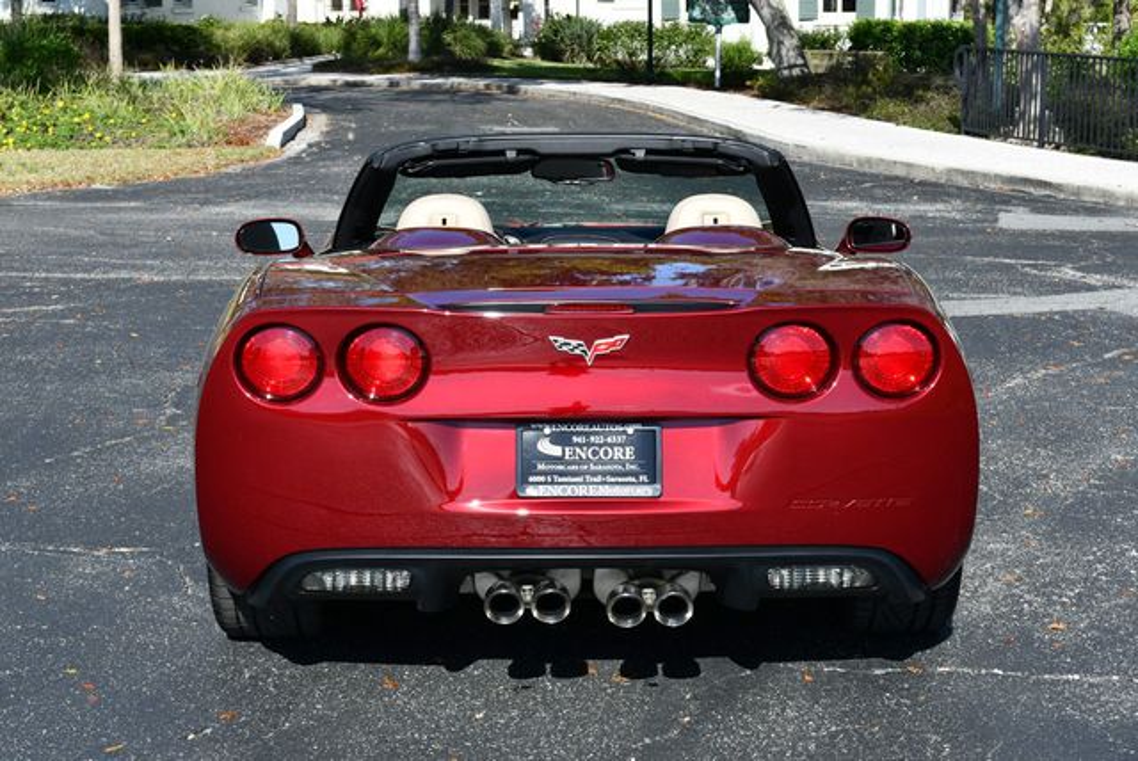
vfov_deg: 19.5
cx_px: 569
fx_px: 2215
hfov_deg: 28.8
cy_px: 380
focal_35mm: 70
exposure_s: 1/250
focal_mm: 35
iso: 125
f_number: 8
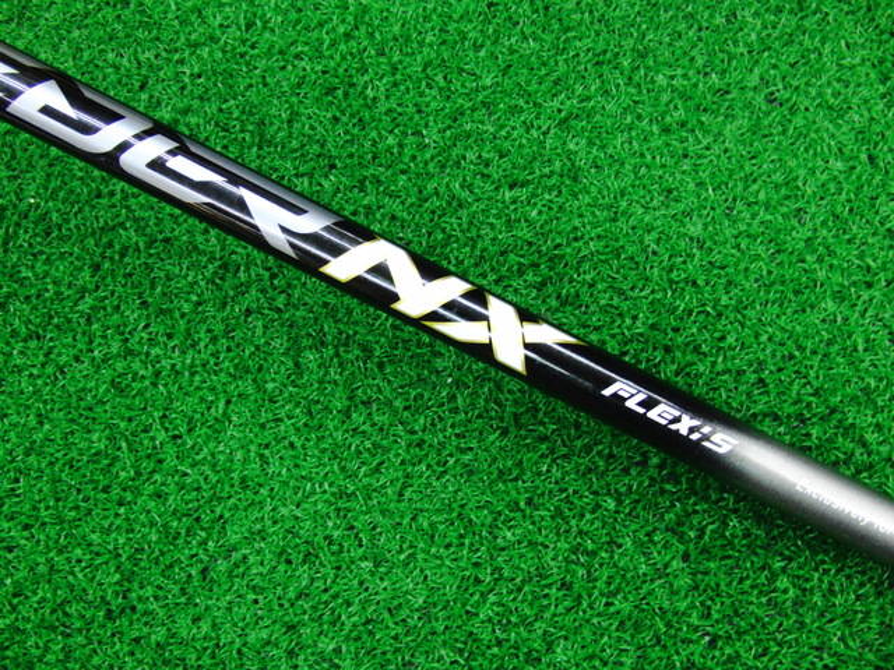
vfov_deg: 38.7
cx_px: 447
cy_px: 335
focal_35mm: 37
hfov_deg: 50.1
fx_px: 956
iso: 400
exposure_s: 1/30
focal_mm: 6.42
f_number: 3.6
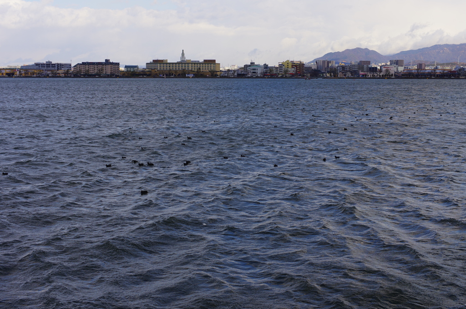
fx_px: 672
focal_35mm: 52
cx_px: 233
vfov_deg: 25.9
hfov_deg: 38.2
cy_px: 154
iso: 100
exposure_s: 1/640
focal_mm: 35
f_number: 5.6
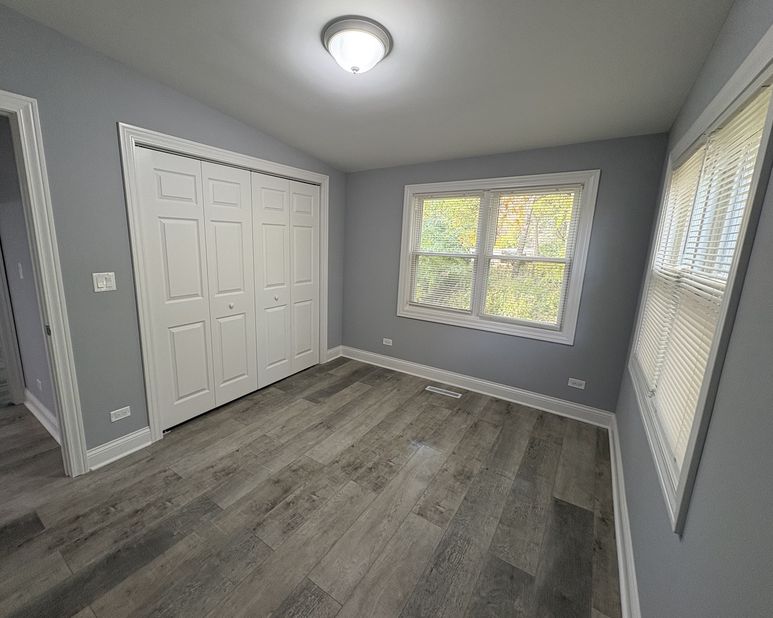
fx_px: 343
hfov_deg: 96.6
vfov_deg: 84.0
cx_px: 355
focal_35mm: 15
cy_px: 306
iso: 160
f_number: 2.2
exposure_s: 1/60
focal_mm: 2.22
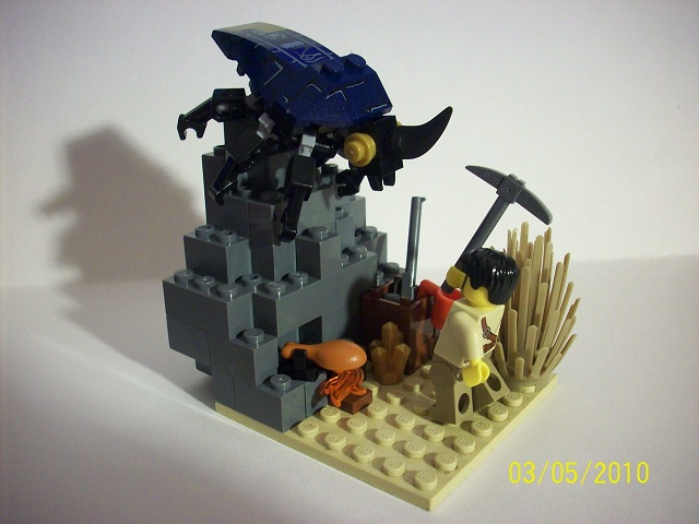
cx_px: 350
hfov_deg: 50.1
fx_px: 747
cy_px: 262
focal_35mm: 37
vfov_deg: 38.7
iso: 160
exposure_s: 1/9.42
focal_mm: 6.2
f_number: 2.8
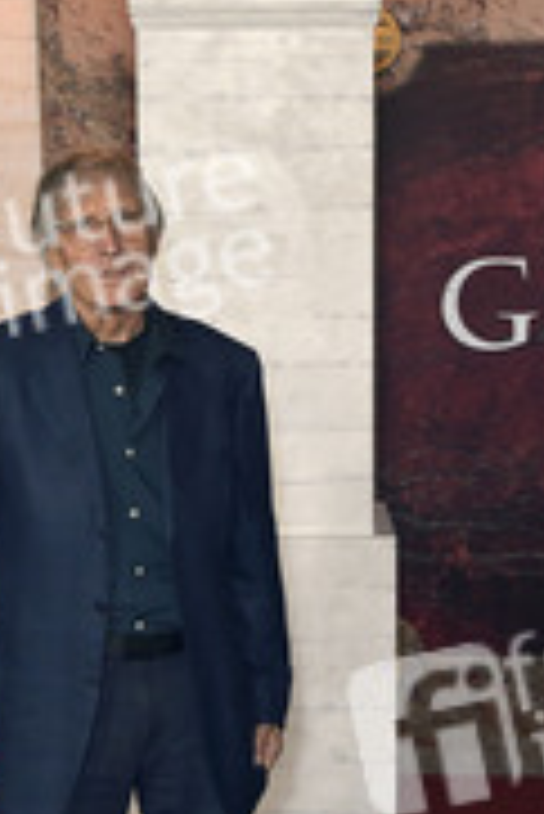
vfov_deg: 24.1
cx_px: 173
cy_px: 486
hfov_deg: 16.2
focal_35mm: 84
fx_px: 1900
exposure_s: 1/250
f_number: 5.6
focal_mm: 38
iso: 1000
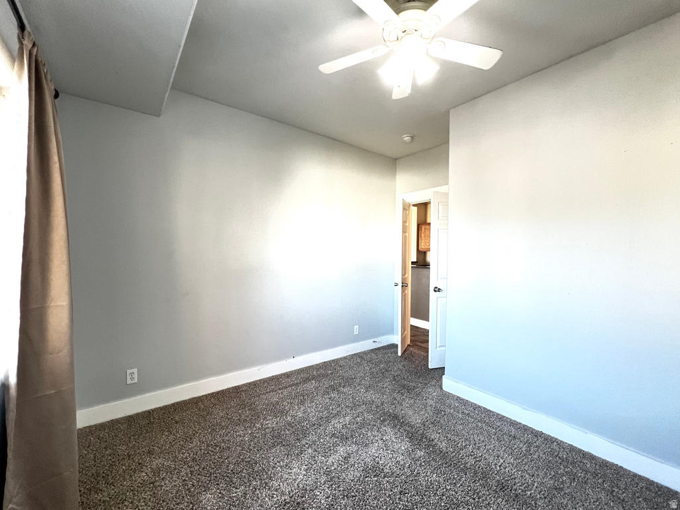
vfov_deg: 89.9
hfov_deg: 106.2
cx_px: 340
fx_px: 255
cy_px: 255
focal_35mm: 13
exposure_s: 1/60
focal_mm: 1.57
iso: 320
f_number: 1.8
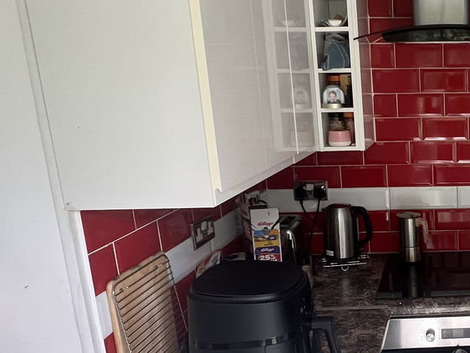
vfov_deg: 38.6
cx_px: 477
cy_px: 209
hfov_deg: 42.7
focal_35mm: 37
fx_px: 503
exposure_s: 1/99
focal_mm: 1.57
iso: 160
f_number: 1.8
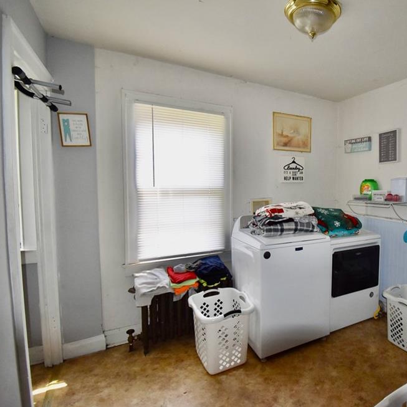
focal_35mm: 20
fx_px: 266
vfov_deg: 74.8
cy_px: 202
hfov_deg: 70.0
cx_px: 304
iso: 800
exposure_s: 1/200
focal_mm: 10
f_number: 4.5
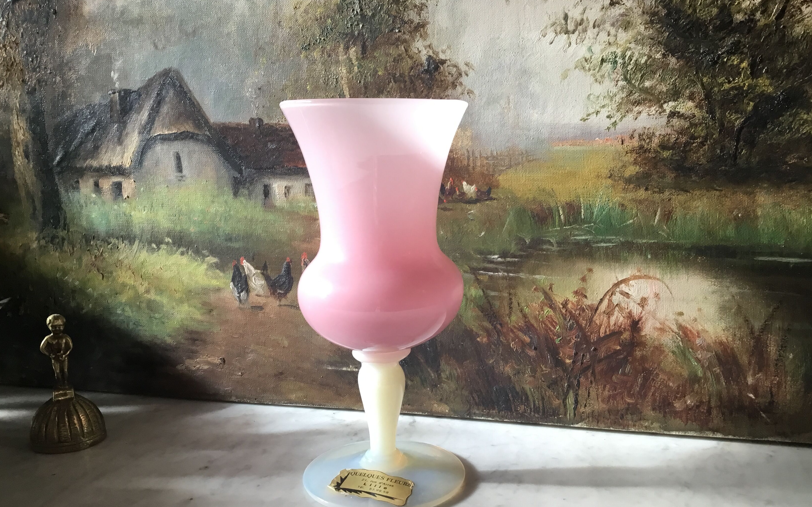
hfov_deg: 58.1
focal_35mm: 33
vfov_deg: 38.3
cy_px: 255
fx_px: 730
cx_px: 406
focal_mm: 3.3
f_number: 2.4
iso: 32
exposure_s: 1/33
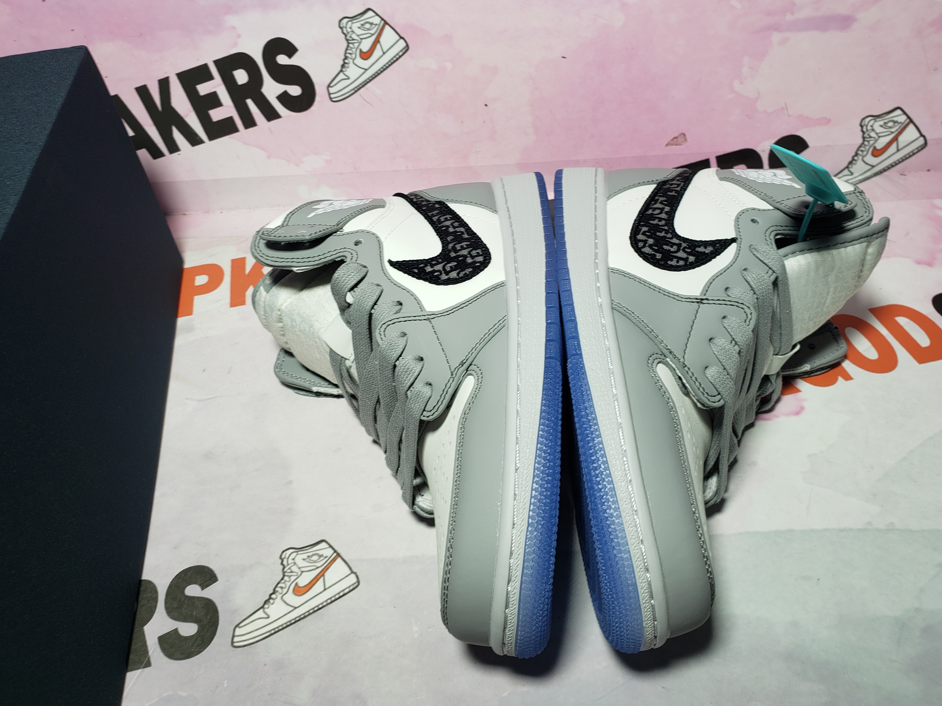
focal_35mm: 27
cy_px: 340
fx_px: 735
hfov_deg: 65.3
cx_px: 487
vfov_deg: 51.3
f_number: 2.4
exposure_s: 1/201
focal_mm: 4.3
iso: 50
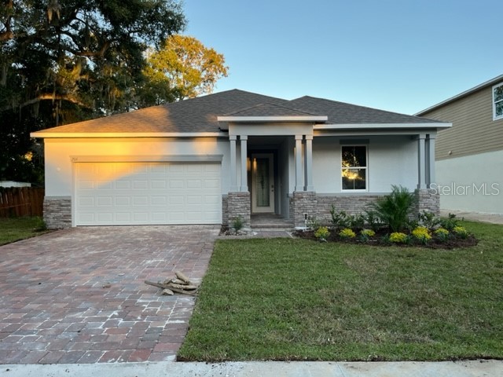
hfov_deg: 67.3
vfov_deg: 53.1
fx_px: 378
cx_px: 252
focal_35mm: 26
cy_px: 188
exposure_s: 1/279
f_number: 1.6
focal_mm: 5.1
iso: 40
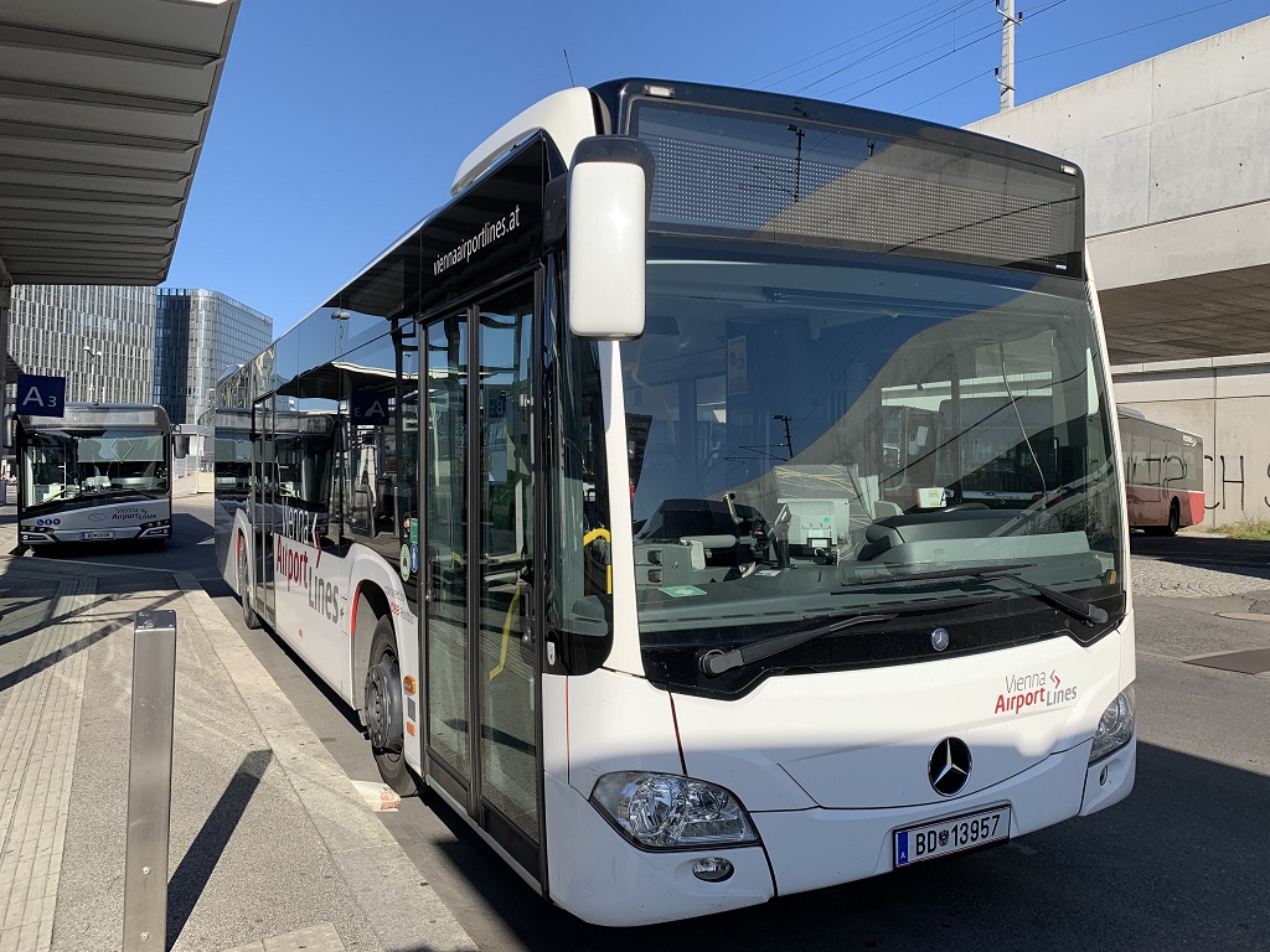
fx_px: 954
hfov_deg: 67.3
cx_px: 635
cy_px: 476
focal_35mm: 26
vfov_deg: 53.1
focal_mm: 4.25
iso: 25
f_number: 1.8
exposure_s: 1/1610
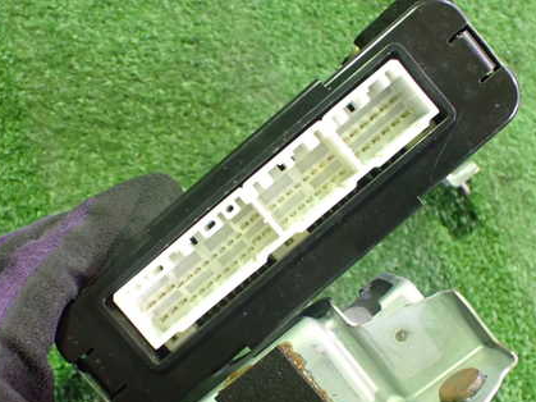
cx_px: 267
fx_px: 666
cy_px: 247
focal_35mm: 43
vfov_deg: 33.4
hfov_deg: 43.9
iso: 800
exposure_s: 1/30
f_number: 2.3
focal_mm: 5.4
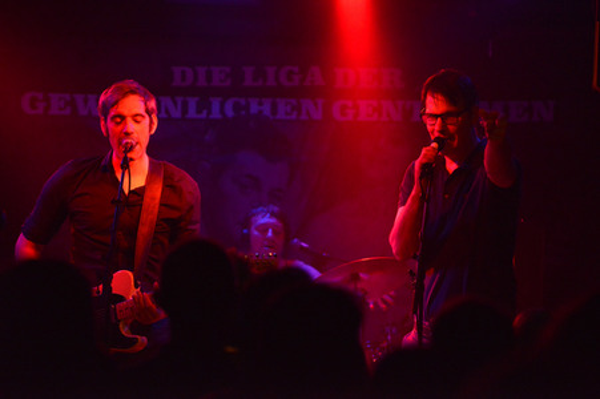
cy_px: 200
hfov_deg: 15.2
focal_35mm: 135
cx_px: 300
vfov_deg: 10.1
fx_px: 2248
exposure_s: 1/400
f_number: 4
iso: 6400
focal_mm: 135
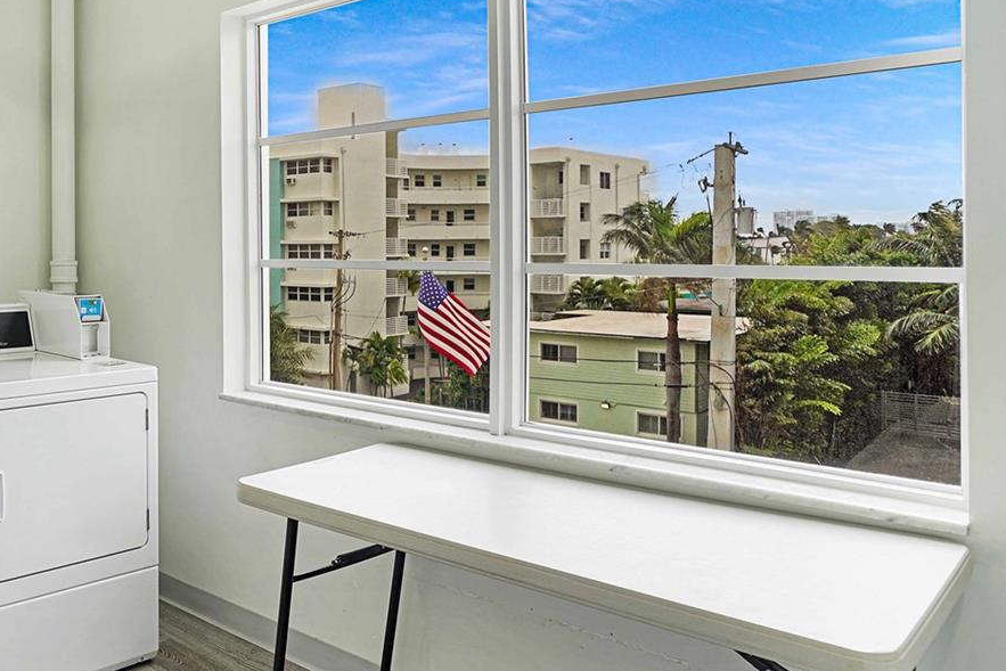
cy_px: 248
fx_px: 810
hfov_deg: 56.8
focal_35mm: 29
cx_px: 142
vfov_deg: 44.6
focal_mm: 16
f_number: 4.5
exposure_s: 1/160
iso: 250
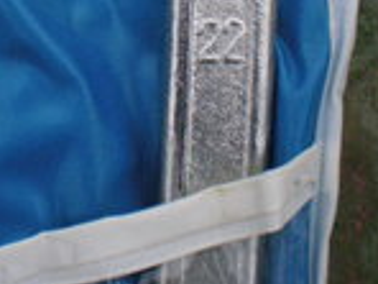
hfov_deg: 18.5
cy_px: -69
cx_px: -23
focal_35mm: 103
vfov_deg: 13.9
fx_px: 1125
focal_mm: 6.3
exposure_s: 1/190
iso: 400
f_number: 4.6
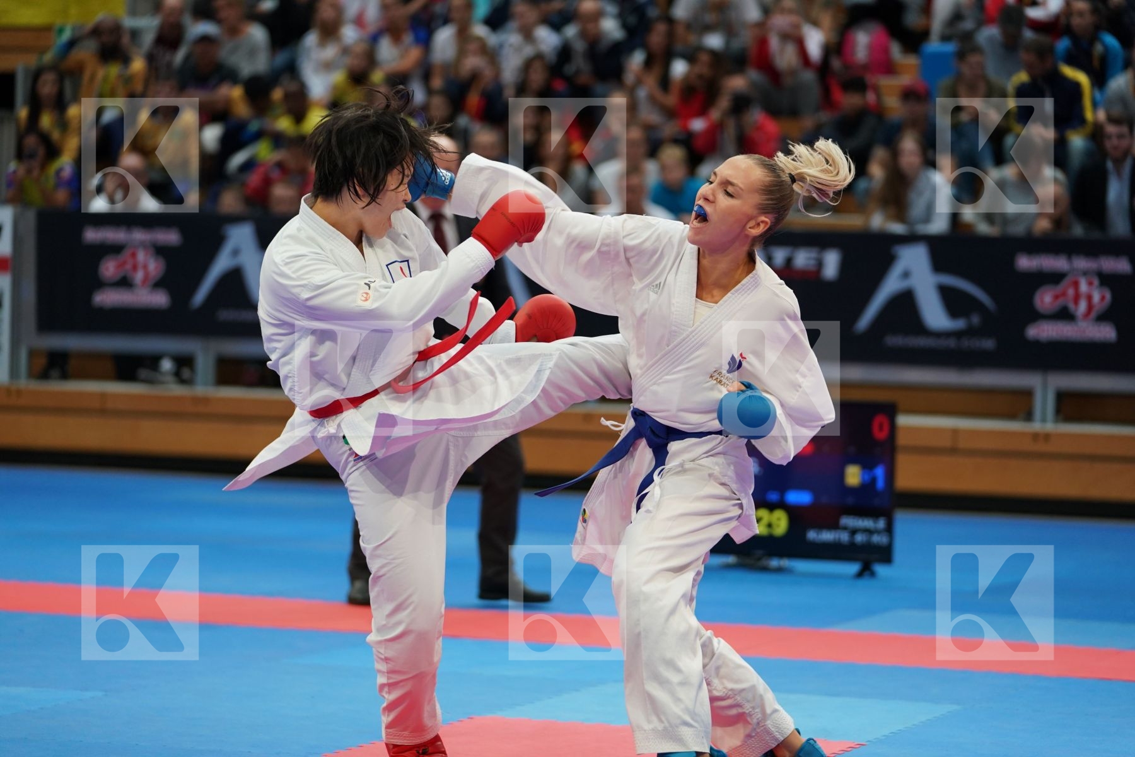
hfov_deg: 16.9
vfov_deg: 11.3
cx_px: 568
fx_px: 3815
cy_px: 378
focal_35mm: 121
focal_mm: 121
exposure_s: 1/1000
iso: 1600
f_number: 2.8
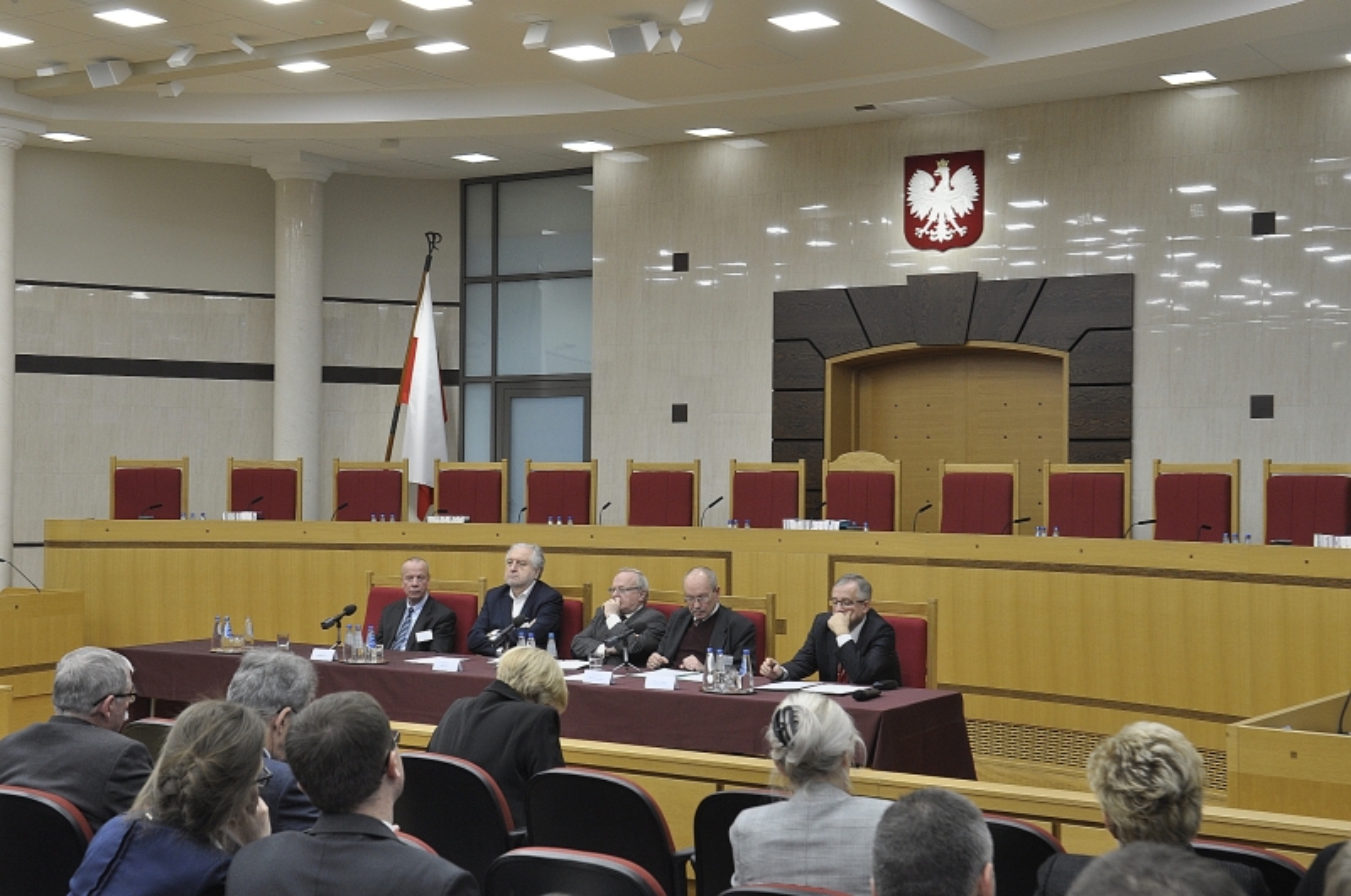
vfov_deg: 26.4
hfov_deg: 38.9
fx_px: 1911
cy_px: 448
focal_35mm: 51
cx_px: 676
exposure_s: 1/20
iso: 400
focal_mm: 34
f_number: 6.7
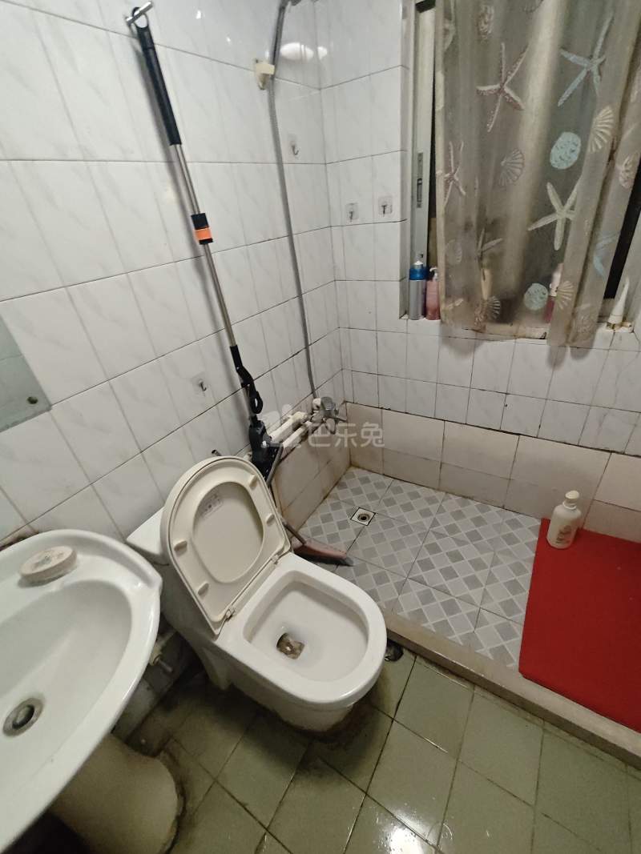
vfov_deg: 98.2
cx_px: 320
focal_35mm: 15
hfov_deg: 81.7
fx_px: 370
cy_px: 427
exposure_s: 1/33.3
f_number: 2.2
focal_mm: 1.91
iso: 500
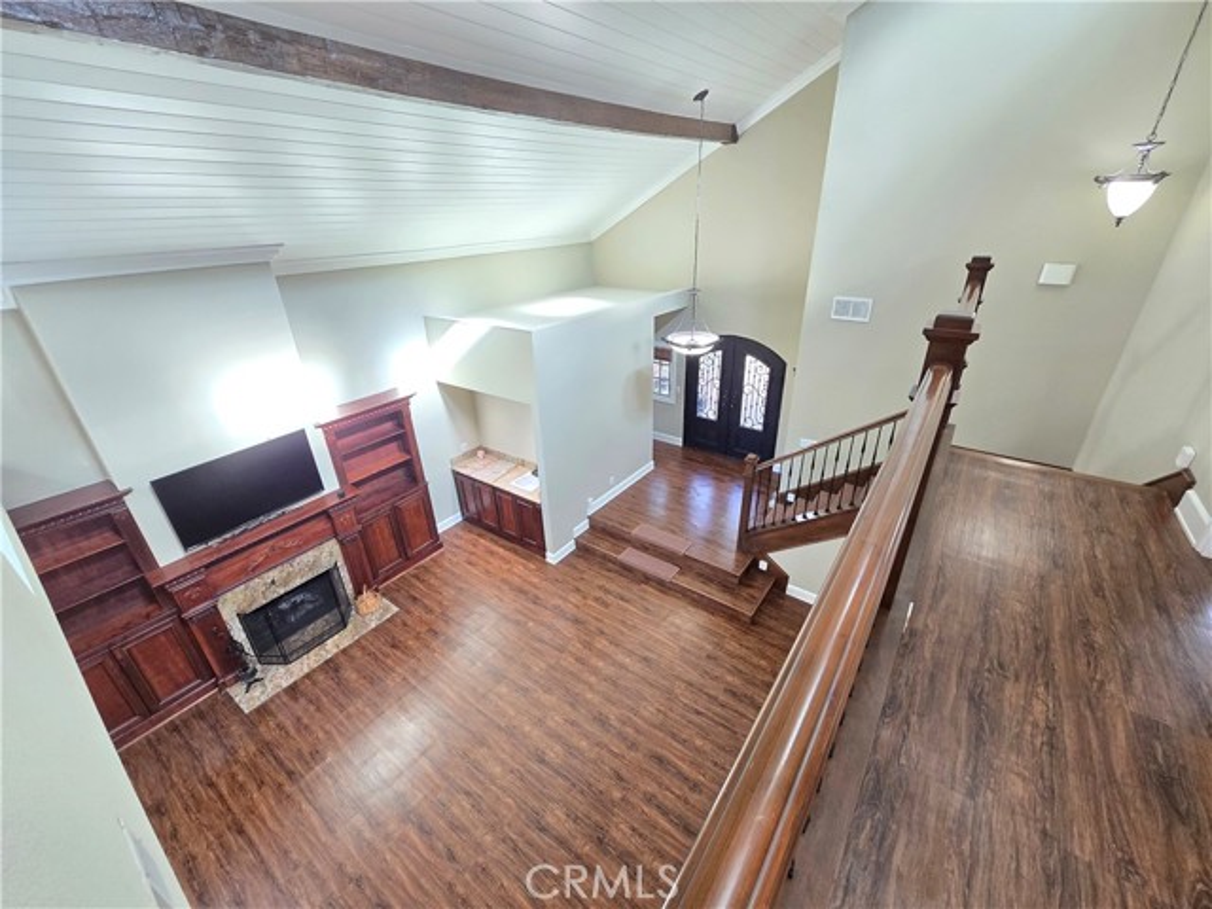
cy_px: 454
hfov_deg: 106.2
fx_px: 455
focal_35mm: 13
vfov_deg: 89.9
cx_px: 606
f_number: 2.2
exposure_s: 1/60
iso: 400
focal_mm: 2.2
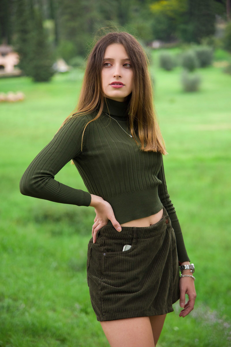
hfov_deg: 14.0
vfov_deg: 20.8
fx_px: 942
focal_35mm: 98
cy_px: 174
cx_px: 116
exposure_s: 1/400
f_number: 4
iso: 900
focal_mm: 98
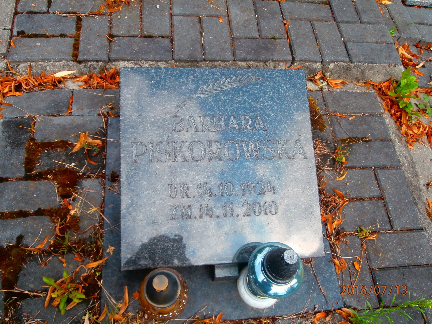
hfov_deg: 60.0
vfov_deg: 46.8
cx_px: 216
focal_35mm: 30
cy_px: 162
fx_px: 374
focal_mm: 5.36
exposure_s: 1/400
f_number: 3.5
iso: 100
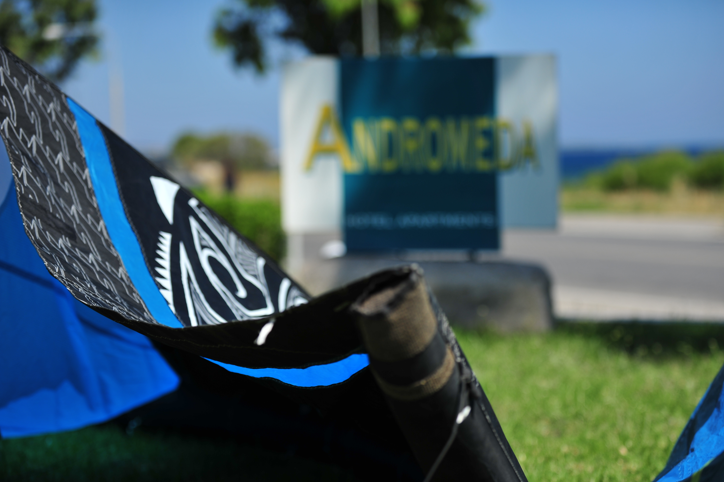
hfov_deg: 27.4
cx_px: 381
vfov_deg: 18.4
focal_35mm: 74
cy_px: 254
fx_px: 1487
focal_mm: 70
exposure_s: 1/4000
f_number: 2.8
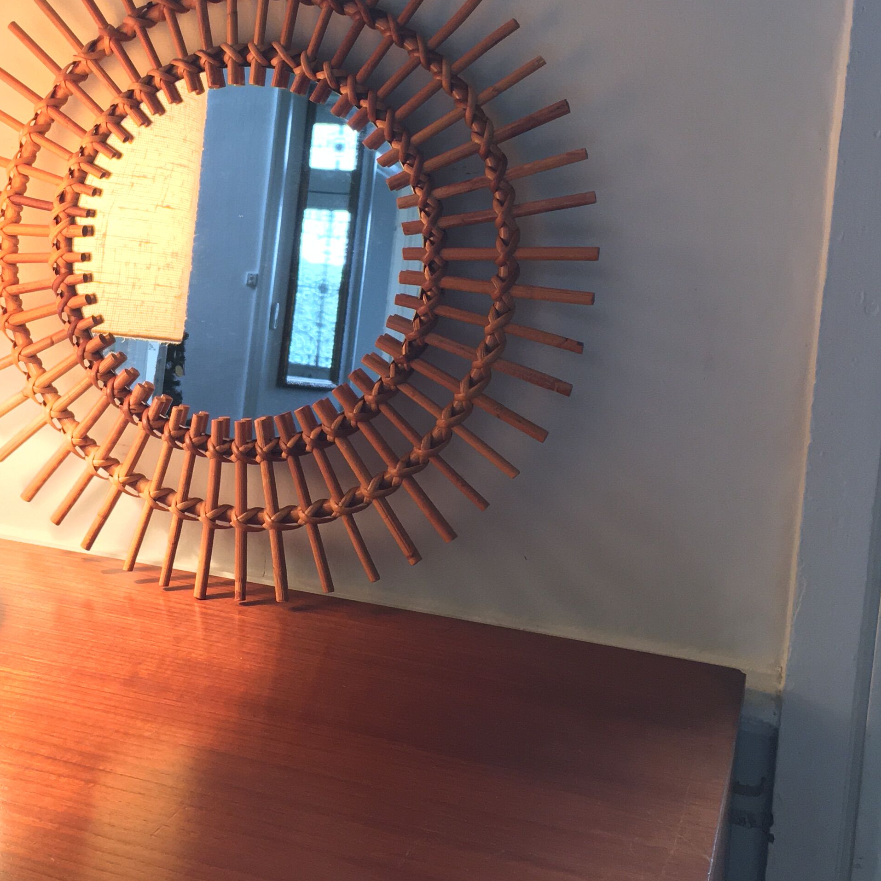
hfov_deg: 30.9
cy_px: 291
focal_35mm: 54
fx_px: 1555
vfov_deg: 31.4
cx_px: 191
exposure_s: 1/30
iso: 80
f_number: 2.2
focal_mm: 4.15
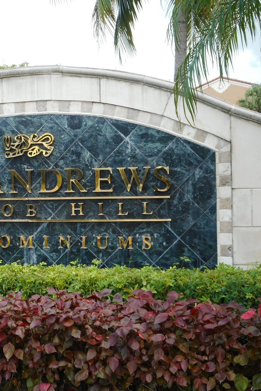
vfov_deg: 32.4
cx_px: 35
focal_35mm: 62
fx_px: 674
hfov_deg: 21.5
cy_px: 194
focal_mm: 7.9
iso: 80
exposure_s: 1/100
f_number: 4.7
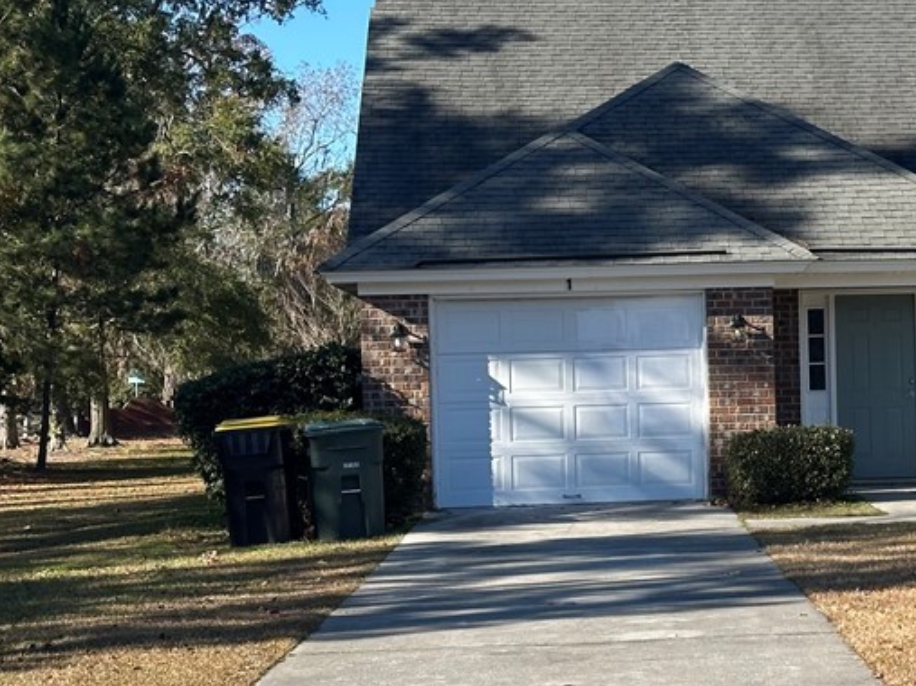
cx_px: 818
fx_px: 2566
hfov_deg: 19.9
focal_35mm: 97
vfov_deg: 15.2
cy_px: 368
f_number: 1.78
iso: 64
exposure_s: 1/2358
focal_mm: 6.86
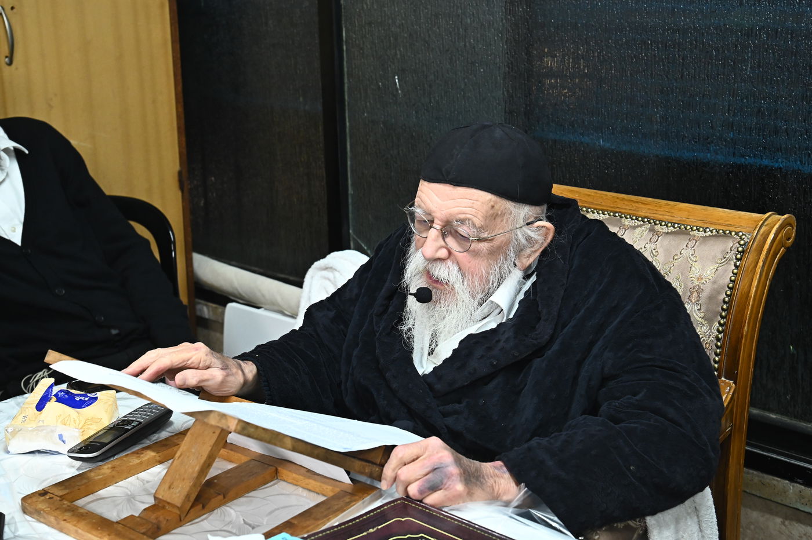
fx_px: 1172
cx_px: 406
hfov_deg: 38.2
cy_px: 270
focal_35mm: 52
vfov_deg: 26.0
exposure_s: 1/160
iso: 3200
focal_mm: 52
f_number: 7.1
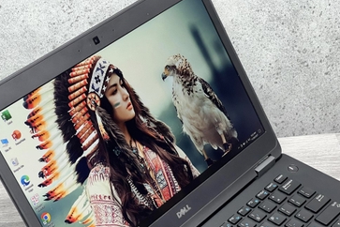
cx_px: 185
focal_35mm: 106
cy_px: 160
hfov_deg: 19.3
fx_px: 1001
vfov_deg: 12.9
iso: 250
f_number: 2.8
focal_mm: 9
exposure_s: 1/50
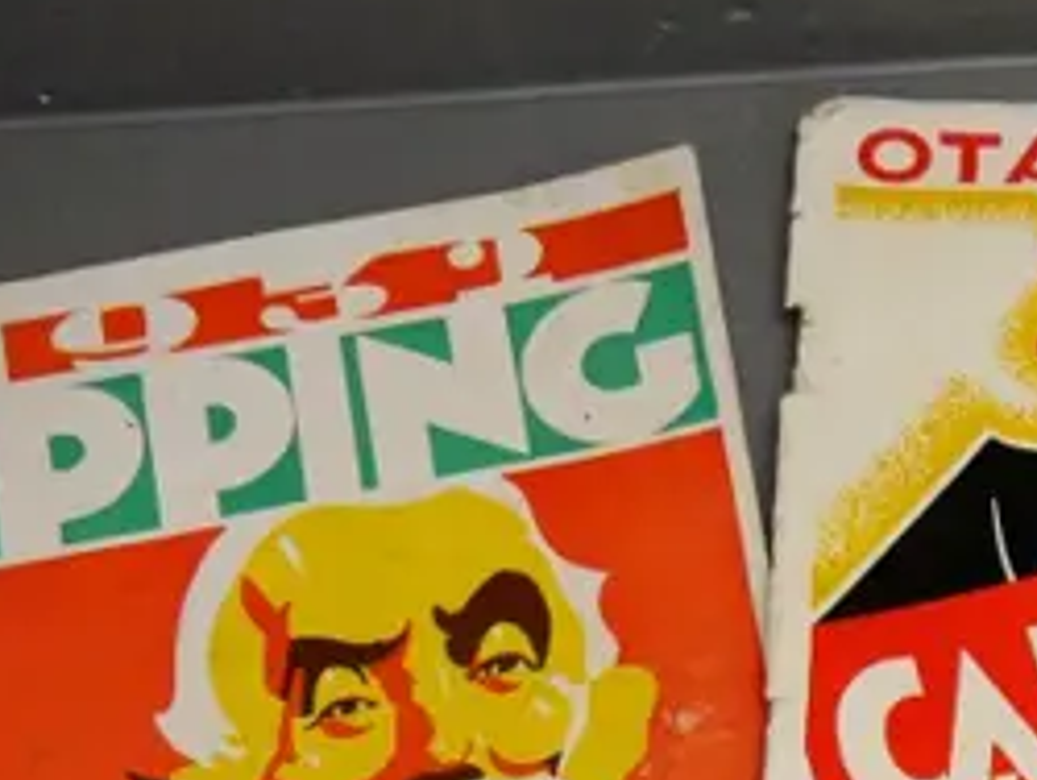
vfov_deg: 9.9
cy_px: 1564
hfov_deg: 13.5
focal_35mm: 139
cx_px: 1431
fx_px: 4168
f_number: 4
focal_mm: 17
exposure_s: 1/640
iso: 3200
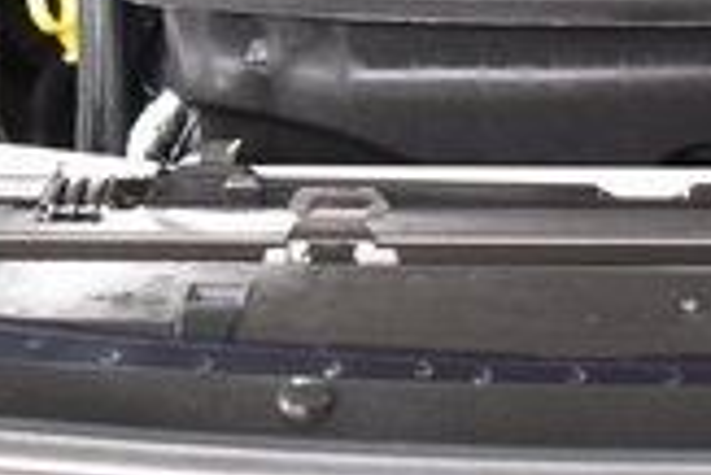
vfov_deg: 9.7
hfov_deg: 14.3
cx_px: 685
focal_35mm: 141
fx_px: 2787
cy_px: -46
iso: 1600
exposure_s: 1/13
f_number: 2.8
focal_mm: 24
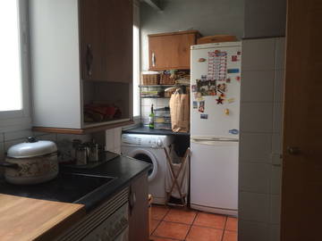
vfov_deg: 48.2
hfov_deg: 61.7
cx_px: 161
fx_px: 270
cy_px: 120
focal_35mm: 29
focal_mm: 4.15
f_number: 2.2
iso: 50
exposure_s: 1/33
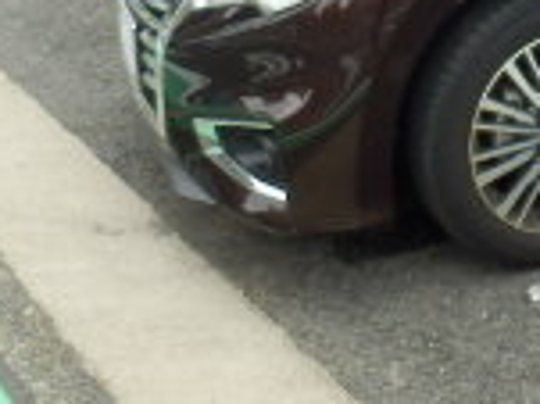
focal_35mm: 102
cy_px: -397
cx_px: 669
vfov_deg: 12.7
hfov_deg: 18.2
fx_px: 1590
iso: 80
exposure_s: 1/160
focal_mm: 4.2
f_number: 3
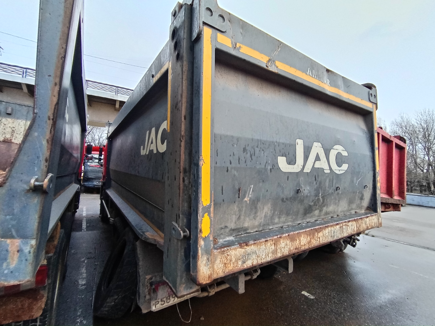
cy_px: 163
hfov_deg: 91.0
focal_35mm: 17
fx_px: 214
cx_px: 218
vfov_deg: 74.7
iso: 119
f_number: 2.2
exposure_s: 1/100
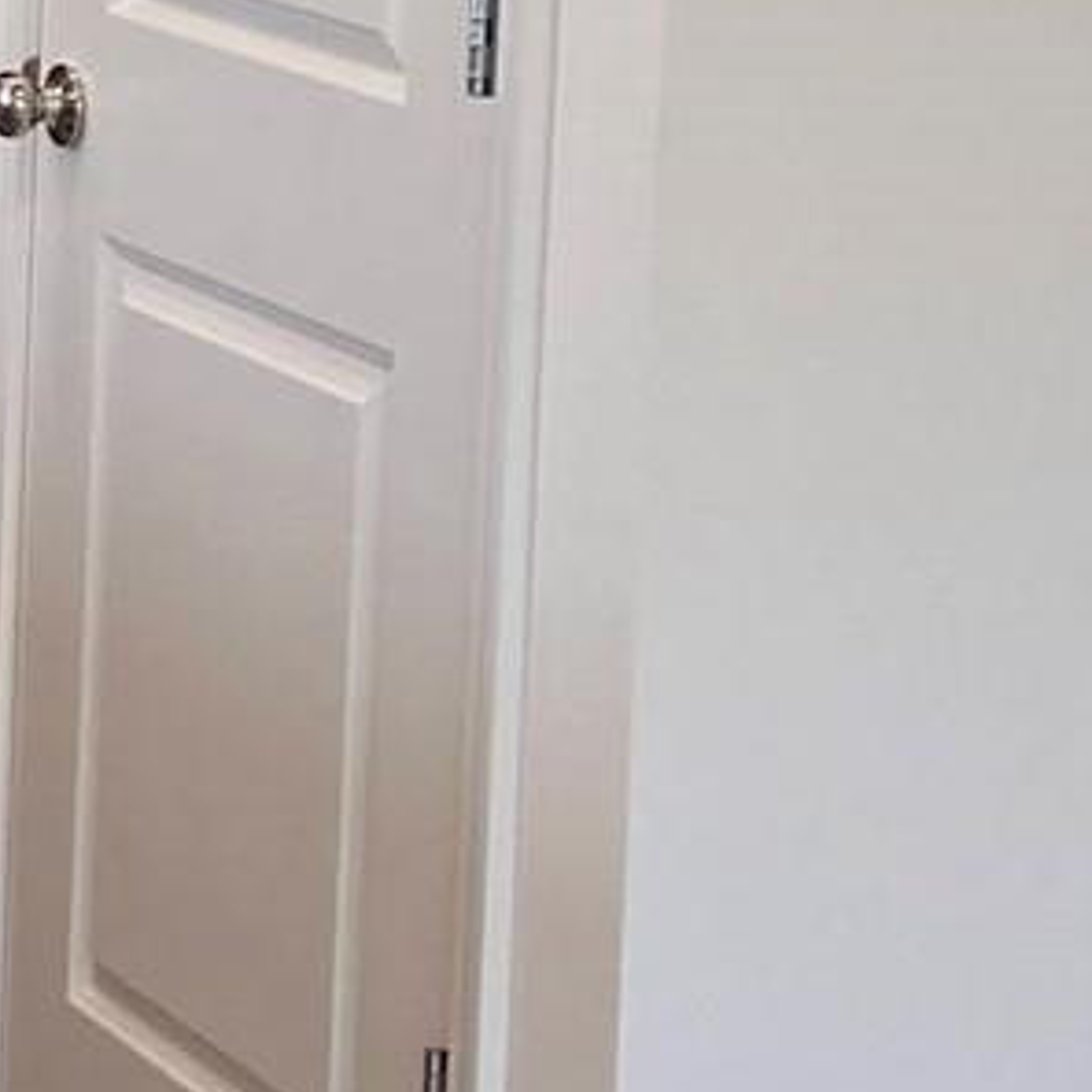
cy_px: -306
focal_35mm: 159
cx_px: -2173
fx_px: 5675
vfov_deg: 10.8
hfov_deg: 9.0
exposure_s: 1/120
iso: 64
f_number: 1.8
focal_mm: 4.25
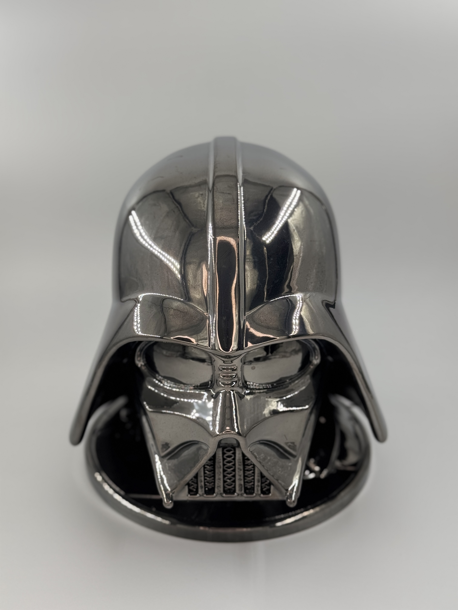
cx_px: 229
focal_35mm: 48
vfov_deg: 39.7
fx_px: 847
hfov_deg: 30.3
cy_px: 305
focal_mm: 6.76
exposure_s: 1/966
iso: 64
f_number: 1.78
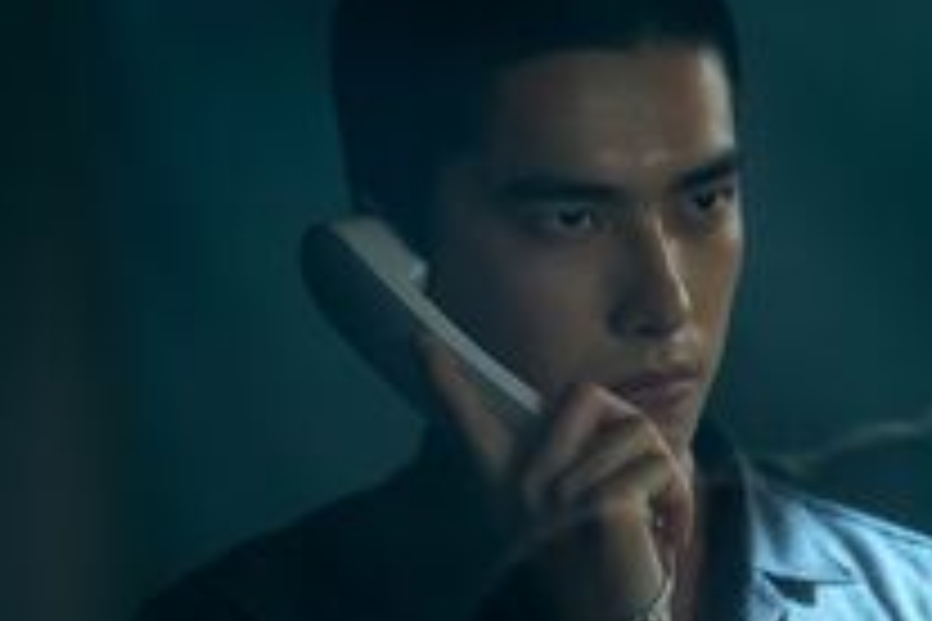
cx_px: 734
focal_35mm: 193
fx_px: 4996
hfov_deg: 10.6
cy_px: 407
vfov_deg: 7.1
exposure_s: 1/160
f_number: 2.8
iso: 2500
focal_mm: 100
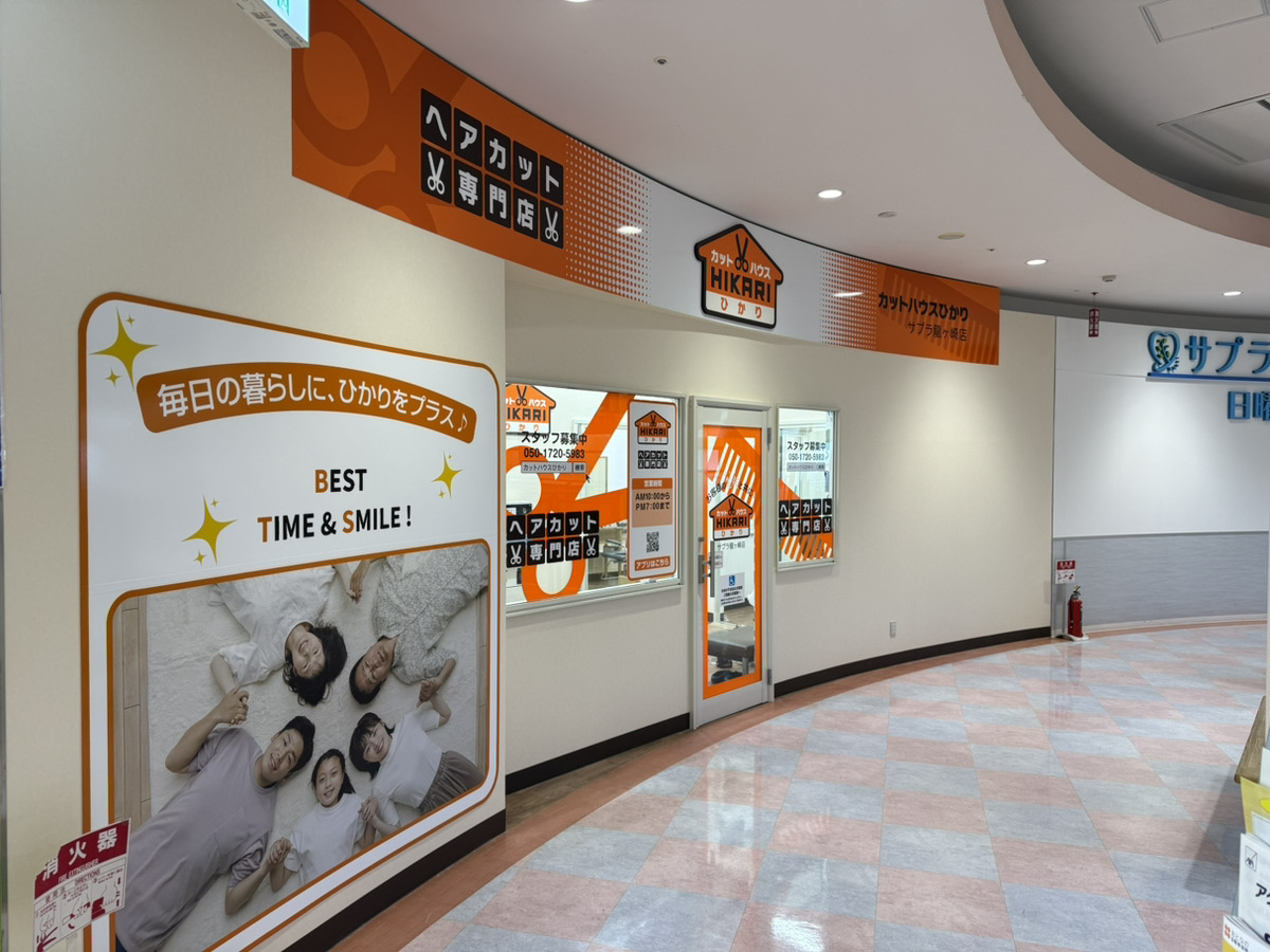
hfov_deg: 71.6
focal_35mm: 24
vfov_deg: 56.8
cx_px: 635
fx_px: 881
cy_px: 476
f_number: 1.78
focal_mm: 6.76
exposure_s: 1/100
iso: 80
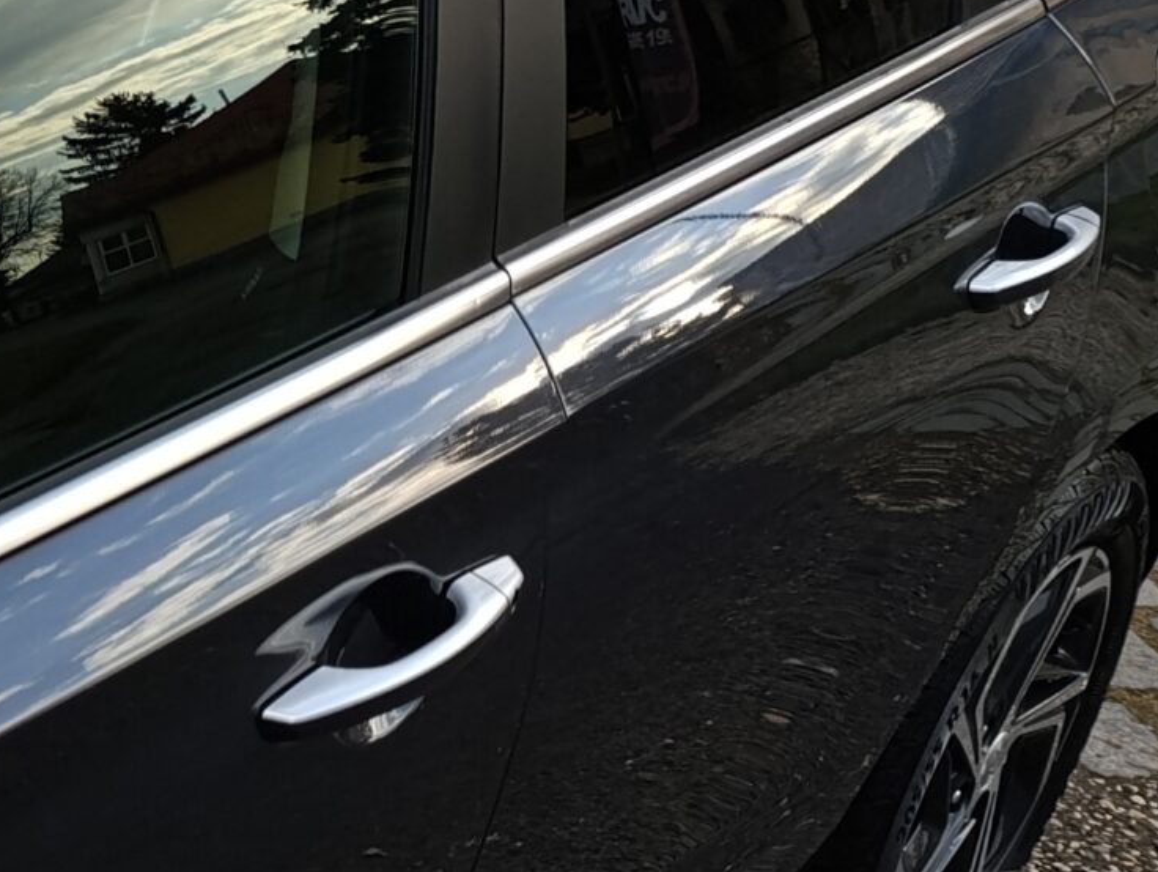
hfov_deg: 21.8
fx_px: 2680
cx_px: -373
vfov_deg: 18.5
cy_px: 477
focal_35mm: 80
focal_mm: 6.14
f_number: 1.6
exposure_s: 1/326
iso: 50
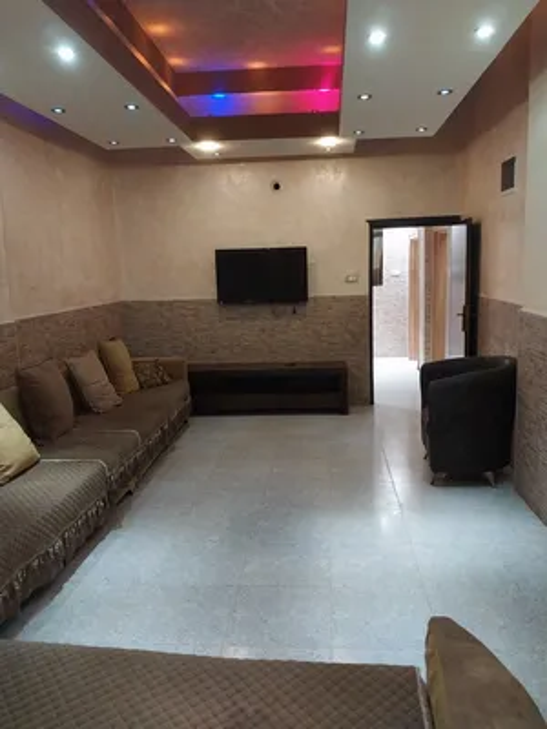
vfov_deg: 67.3
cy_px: 364
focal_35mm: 26
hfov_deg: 53.1
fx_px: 548
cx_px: 274
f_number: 1.8
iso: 500
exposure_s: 1/25
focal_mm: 4
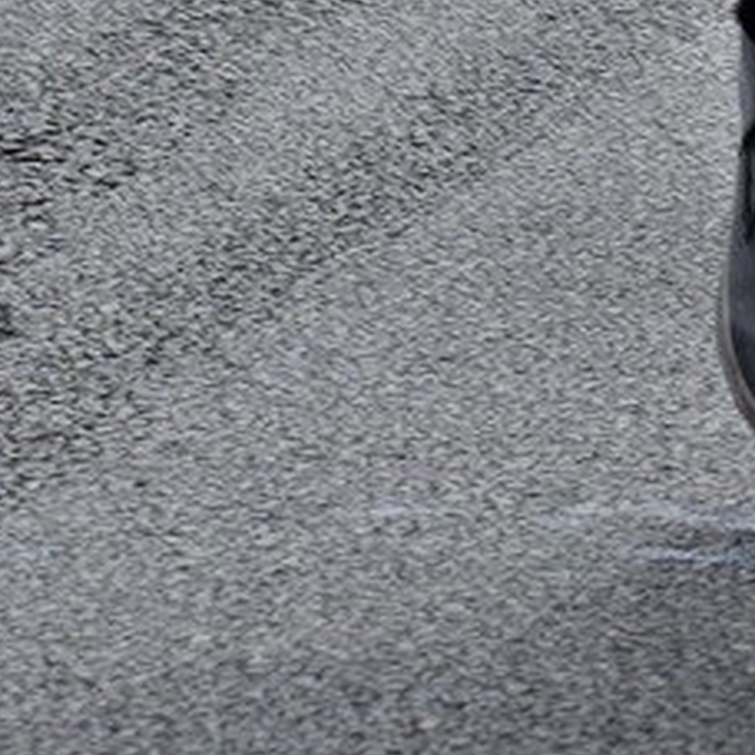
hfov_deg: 1.9
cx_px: 1490
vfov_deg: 1.9
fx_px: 23146
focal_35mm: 938
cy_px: -1278
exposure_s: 1/250
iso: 64
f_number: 6.3
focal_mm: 105
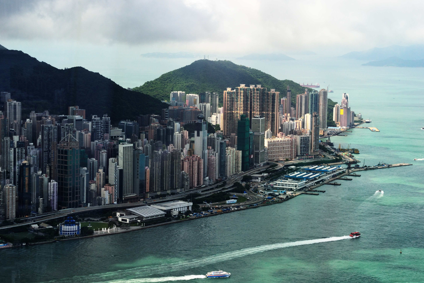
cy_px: 140
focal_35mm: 88
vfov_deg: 15.5
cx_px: 211
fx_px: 1036
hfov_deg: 23.1
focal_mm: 58
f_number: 10
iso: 400
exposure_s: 1/250
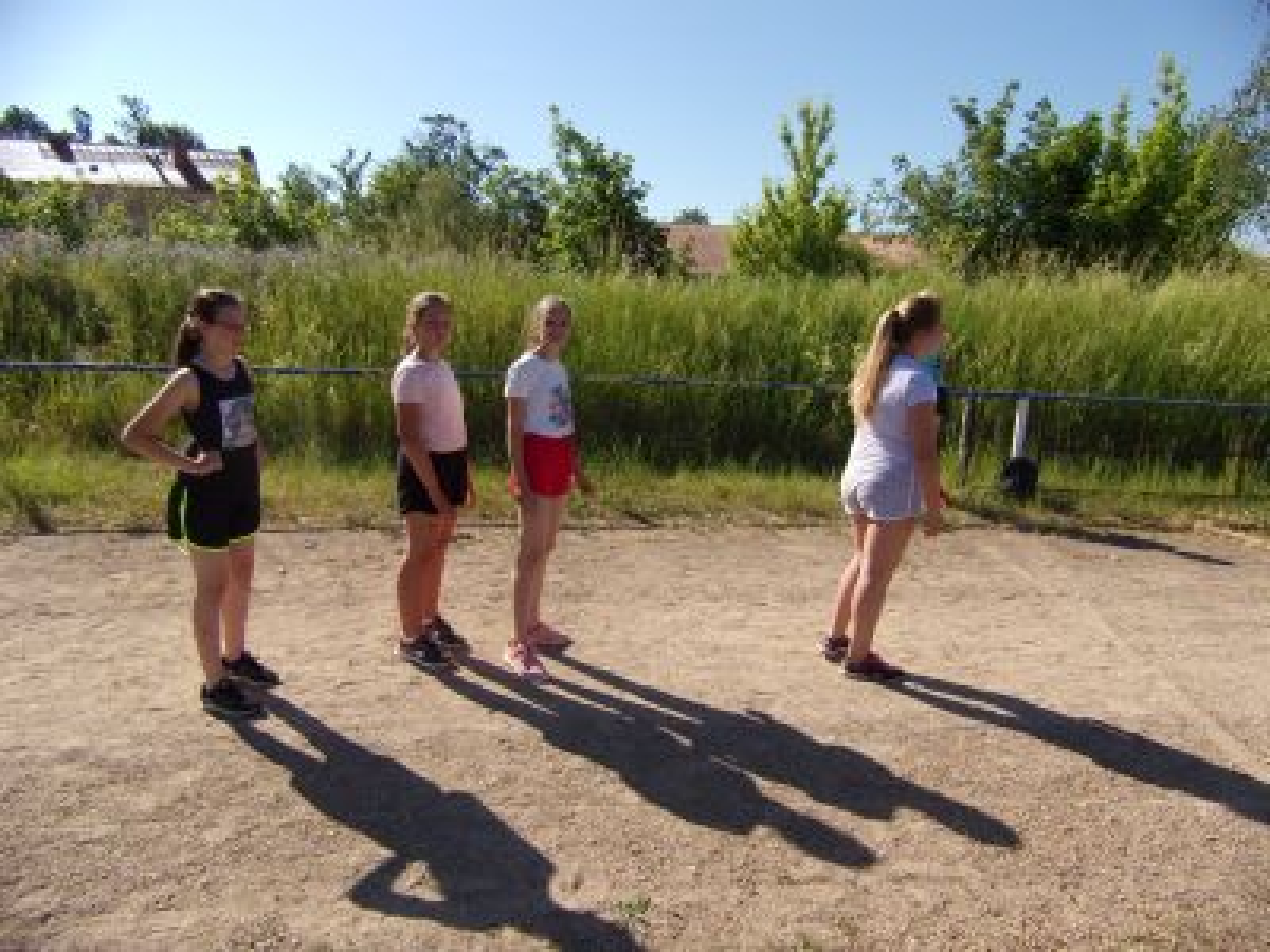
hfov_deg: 69.4
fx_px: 917
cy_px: 476
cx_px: 635
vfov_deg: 54.9
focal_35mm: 25
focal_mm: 4.5
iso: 80
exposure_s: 1/1100
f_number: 3.5
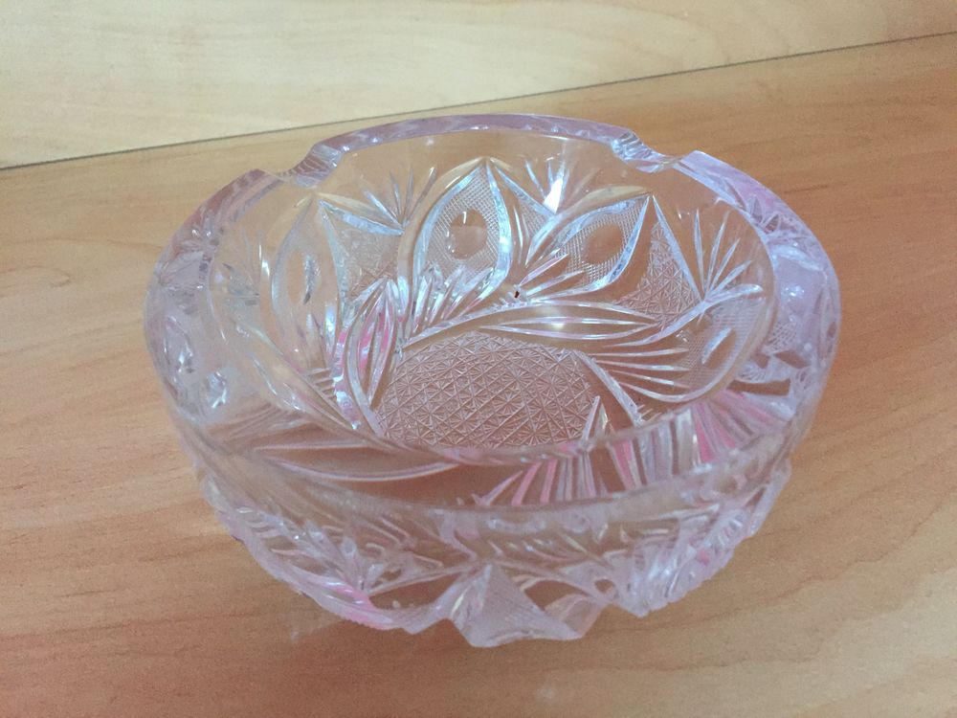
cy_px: 359
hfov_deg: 61.7
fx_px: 802
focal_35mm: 29
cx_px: 478
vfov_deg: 48.2
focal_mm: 4.15
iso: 320
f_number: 2.2
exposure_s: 1/17
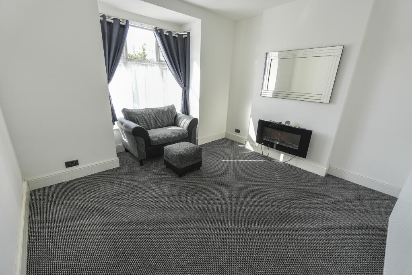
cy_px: 138
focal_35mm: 15
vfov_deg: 77.3
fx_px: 172
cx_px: 206
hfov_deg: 100.4
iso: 100
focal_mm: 10
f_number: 4.5
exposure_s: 1/80
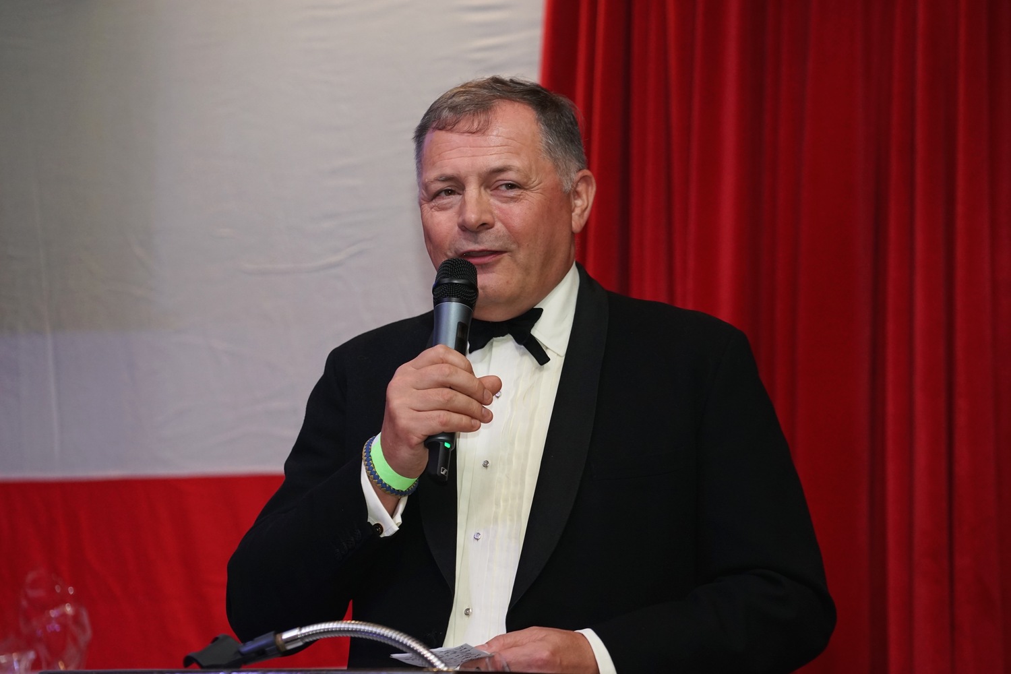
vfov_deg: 8.5
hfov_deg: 12.7
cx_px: 506
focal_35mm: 162
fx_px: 4549
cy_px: 337
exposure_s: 1/160
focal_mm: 162
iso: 1250
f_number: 4.5
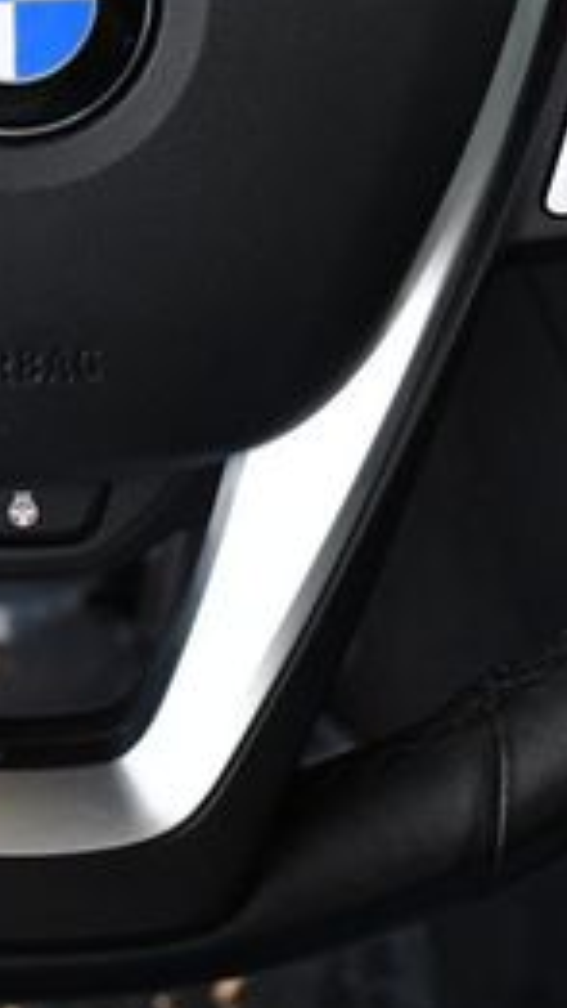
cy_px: 278
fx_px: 2670
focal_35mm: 100
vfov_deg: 21.2
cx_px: 15
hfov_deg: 12.0
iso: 2500
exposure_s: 1/160
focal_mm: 26
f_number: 6.3
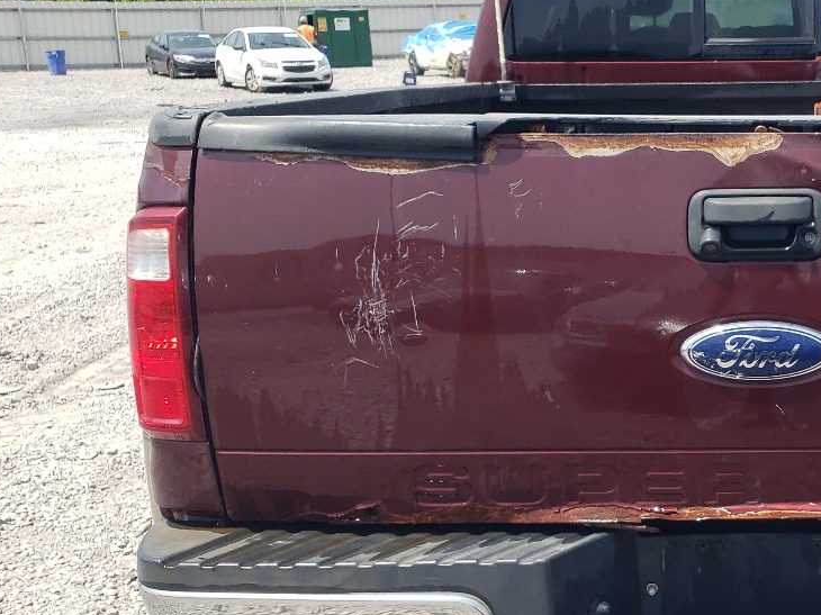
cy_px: 377
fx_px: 1351
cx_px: 740
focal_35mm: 57
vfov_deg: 25.6
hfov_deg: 32.1
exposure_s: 1/2000
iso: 50
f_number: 1.5
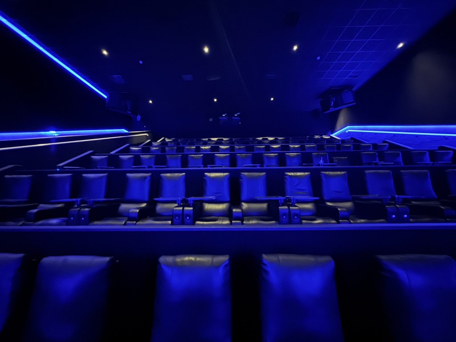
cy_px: 171
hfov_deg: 102.1
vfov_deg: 85.7
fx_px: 184
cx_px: 228
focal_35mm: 14
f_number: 2.2
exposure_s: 1/2
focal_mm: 2.22
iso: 6400
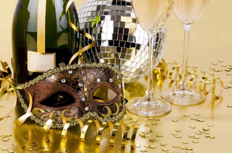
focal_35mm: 158
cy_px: 76
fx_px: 1013
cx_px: 116
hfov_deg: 13.1
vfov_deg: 8.7
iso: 100
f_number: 22
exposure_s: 1/125
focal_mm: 105
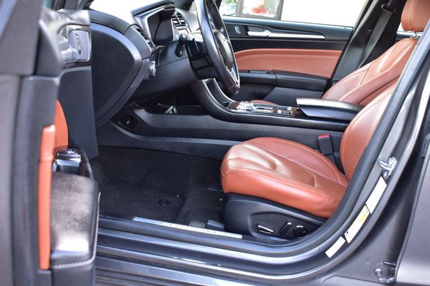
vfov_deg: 30.8
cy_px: 143
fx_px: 519
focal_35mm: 44
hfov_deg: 45.0
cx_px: 215
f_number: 6.3
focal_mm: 29
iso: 500
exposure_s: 1/15
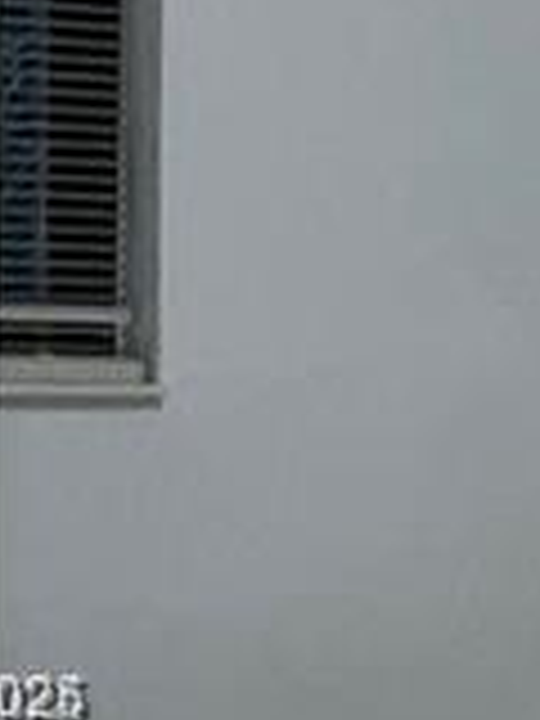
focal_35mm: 217
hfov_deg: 6.5
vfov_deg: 9.1
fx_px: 4514
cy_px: 702
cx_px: 1287
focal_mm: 3
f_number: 1.8
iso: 40
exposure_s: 1/60
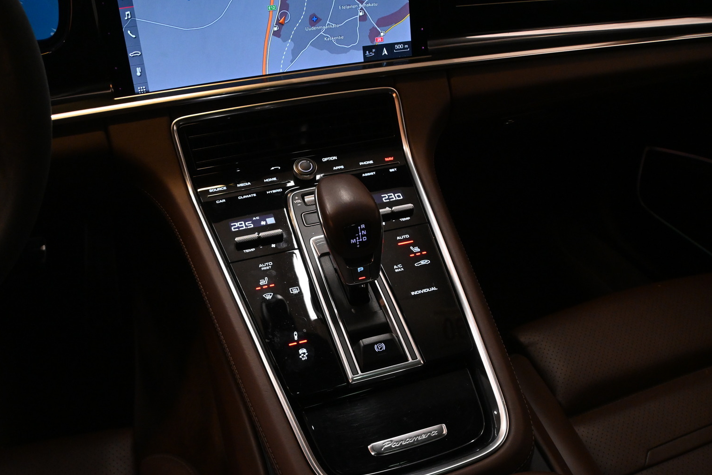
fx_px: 965
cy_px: 252
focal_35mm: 49
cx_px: 333
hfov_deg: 40.5
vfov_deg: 27.6
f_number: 7.1
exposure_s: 1/200
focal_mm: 30.5
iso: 3200
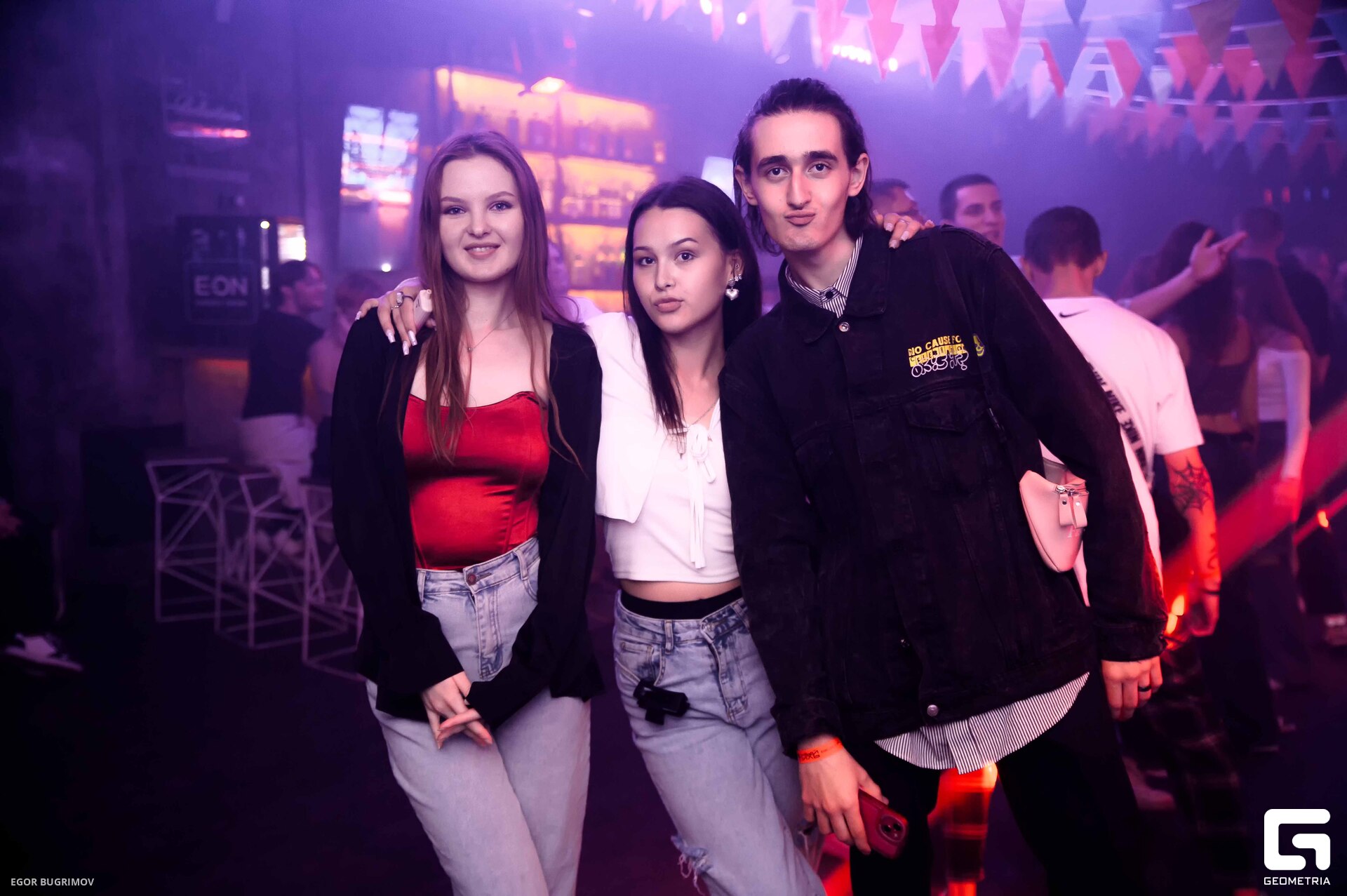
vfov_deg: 37.8
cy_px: 448
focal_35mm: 35
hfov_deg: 54.5
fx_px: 1309
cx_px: 674
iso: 400
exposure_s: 1/100
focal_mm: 35
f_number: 2.8
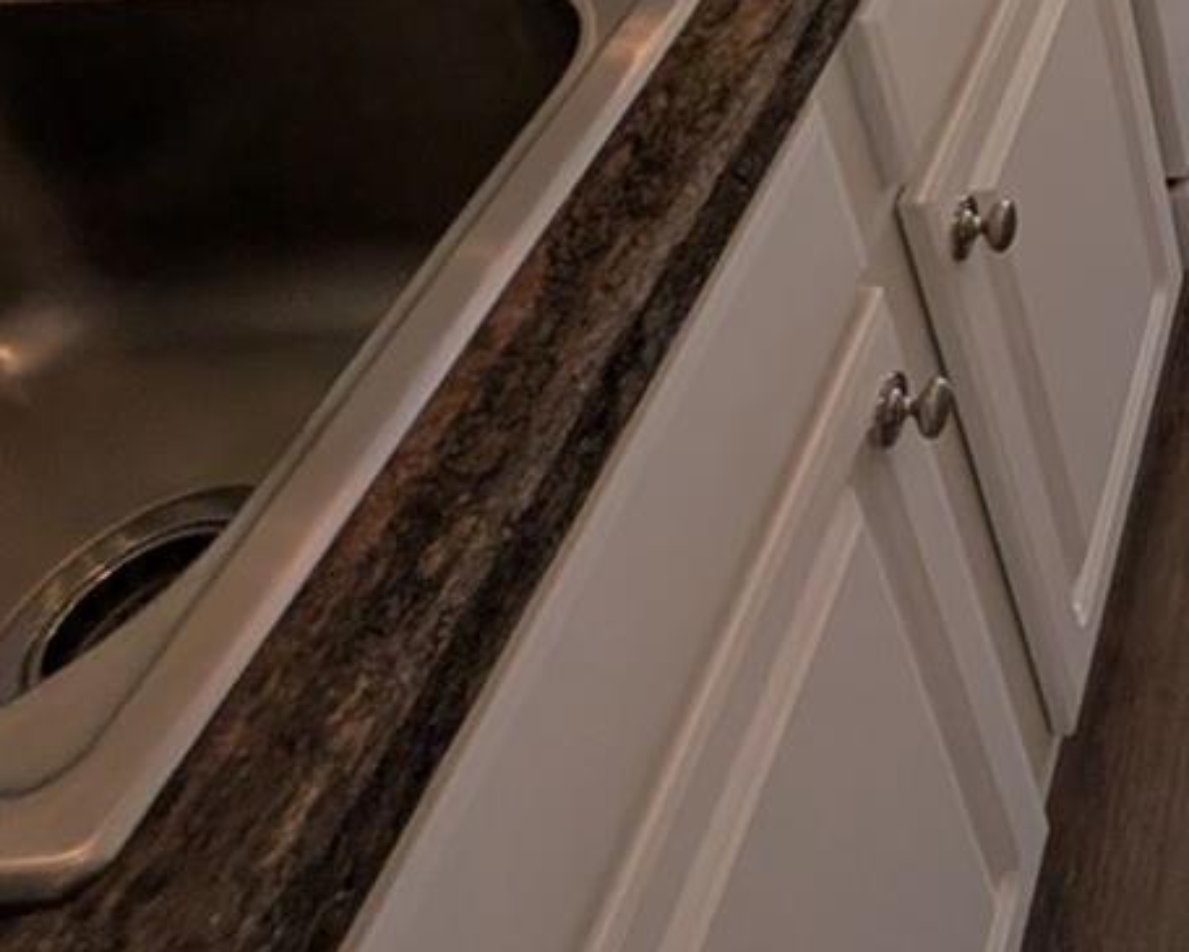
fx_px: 1443
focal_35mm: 41
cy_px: -527
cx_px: 1598
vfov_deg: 25.6
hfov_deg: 32.1
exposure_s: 1/714
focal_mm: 2.02
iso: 53
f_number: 1.7
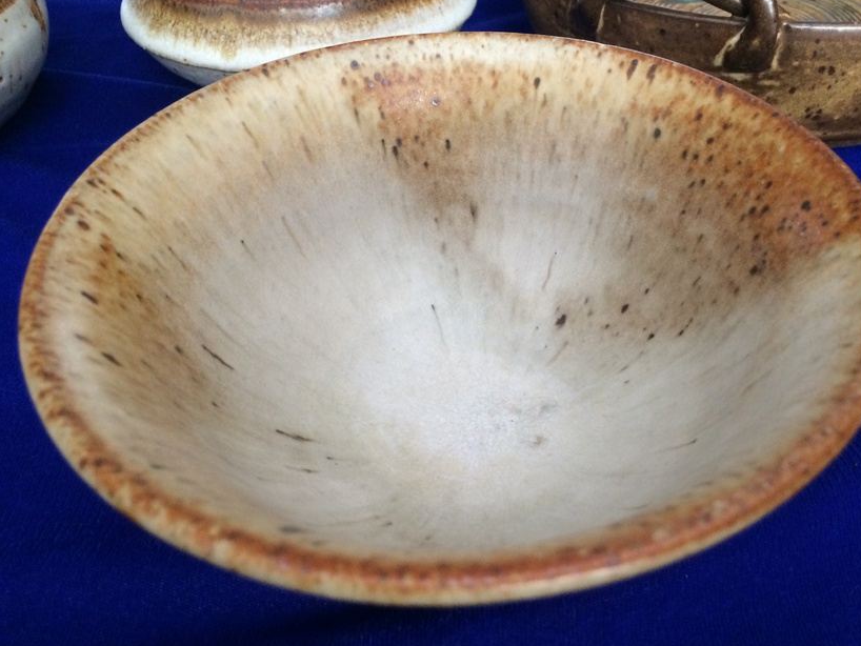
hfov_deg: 55.2
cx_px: 472
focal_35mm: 33
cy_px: 338
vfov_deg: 43.0
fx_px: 821
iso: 250
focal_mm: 4.12
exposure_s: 1/30
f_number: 2.2
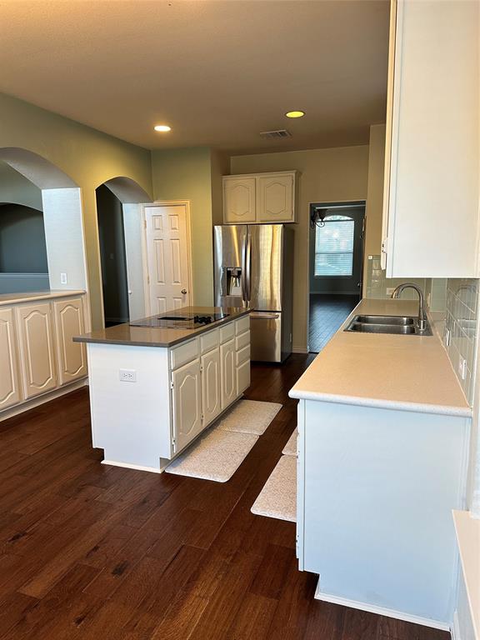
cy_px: 320
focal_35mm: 24
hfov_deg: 56.8
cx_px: 240
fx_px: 444
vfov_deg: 71.6
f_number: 1.78
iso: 200
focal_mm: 6.86
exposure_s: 1/120
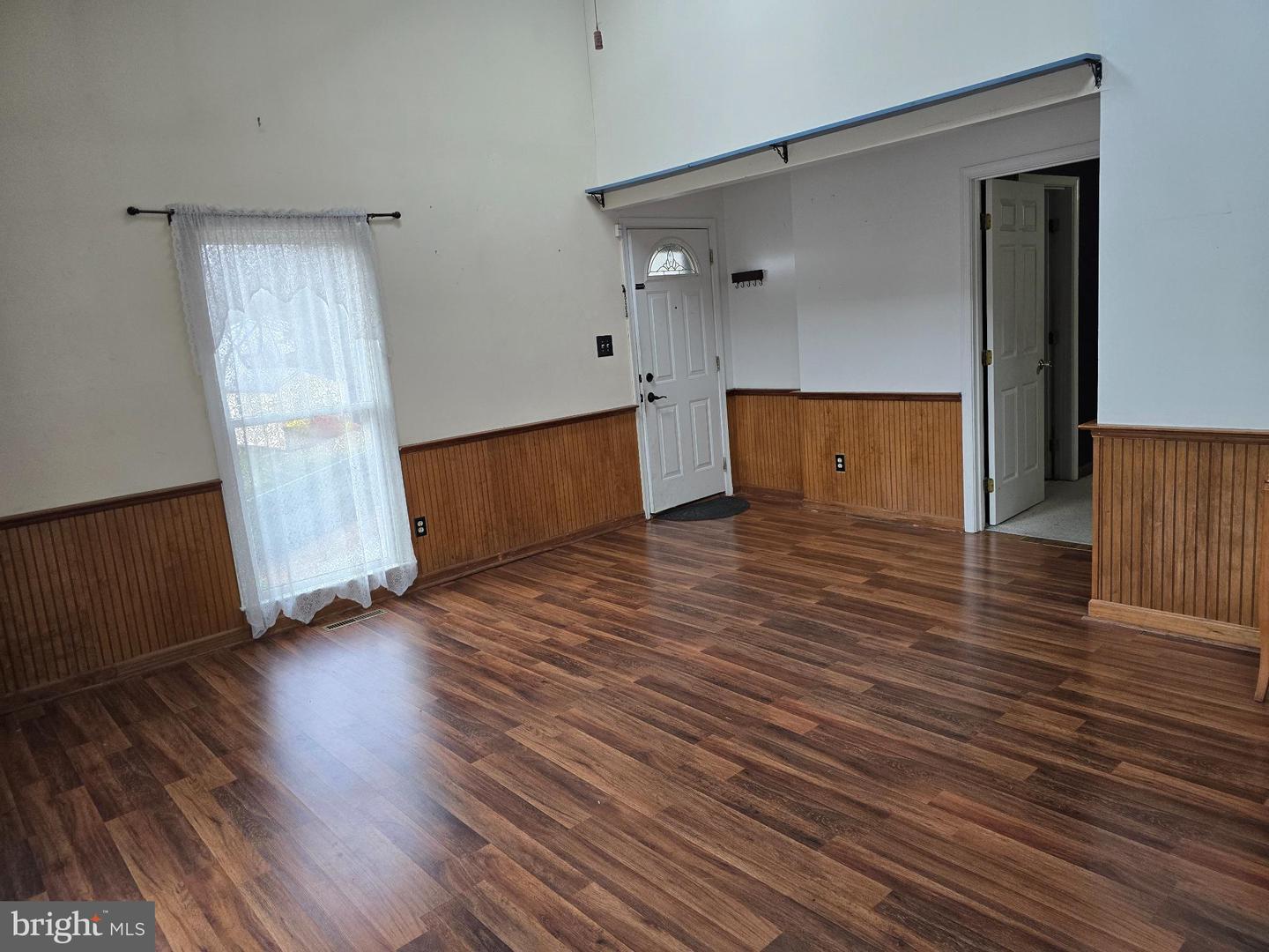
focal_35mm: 23
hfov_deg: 73.9
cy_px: 476
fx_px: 843
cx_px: 634
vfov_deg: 58.9
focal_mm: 6.3
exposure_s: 1/120
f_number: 1.7
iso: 200
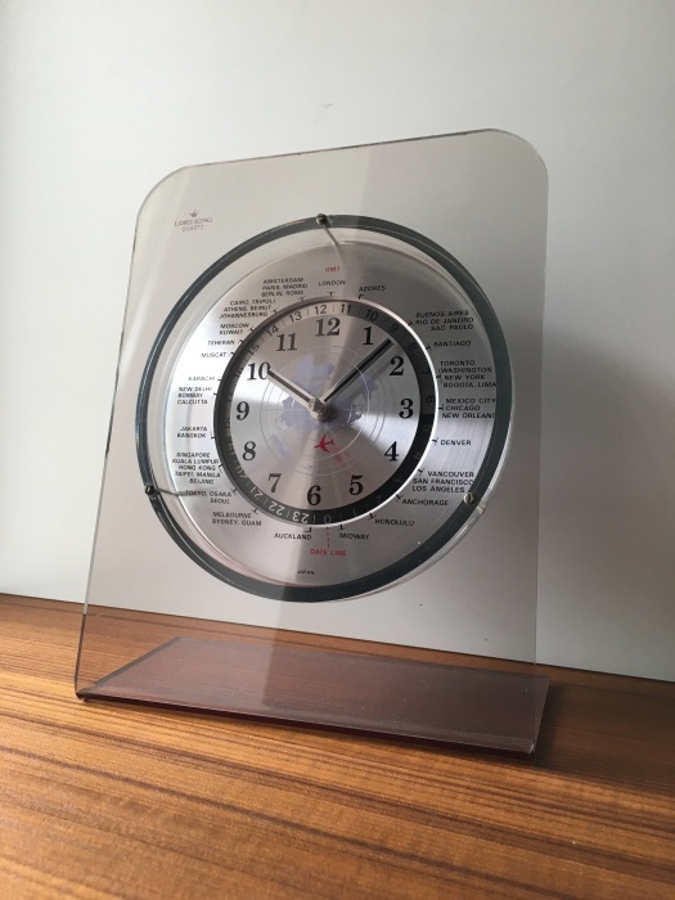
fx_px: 754
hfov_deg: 48.2
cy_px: 450
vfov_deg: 61.7
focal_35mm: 29
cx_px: 338
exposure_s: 1/30
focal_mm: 4.15
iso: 25
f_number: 2.2
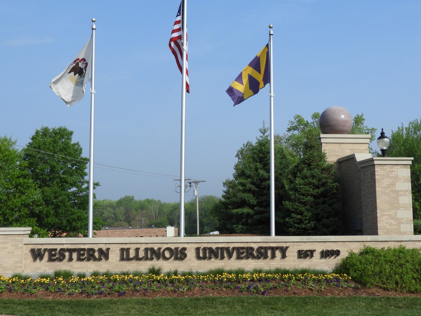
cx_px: 203
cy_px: 158
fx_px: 499
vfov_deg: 35.1
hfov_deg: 45.8
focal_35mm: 41
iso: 100
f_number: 3.8
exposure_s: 1/1250
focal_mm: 6.3
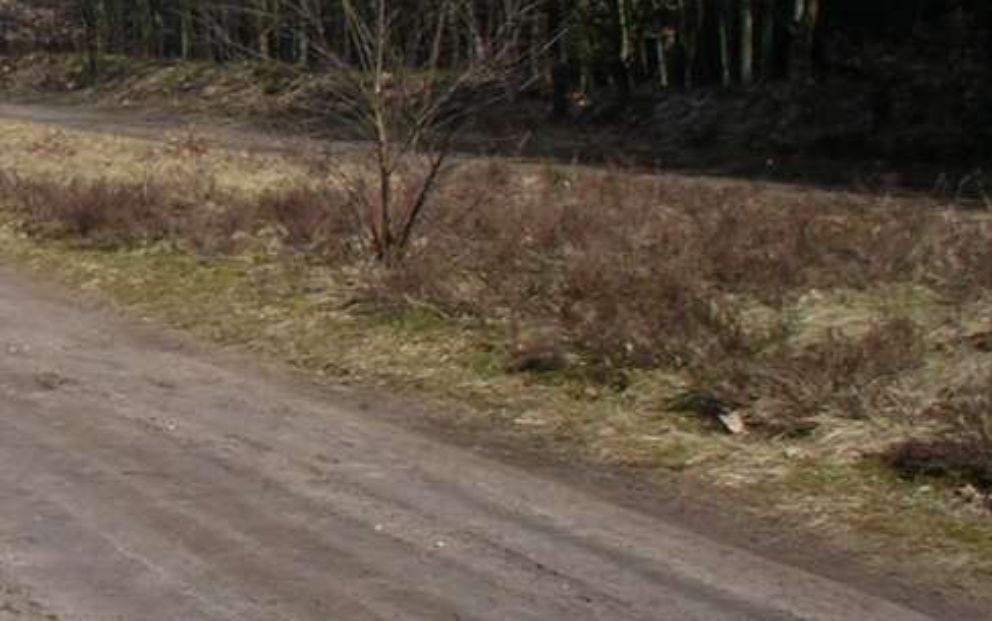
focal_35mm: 103
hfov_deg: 19.1
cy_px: 222
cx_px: -196
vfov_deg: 12.7
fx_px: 2786
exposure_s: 1/160
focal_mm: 5.7
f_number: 6.9
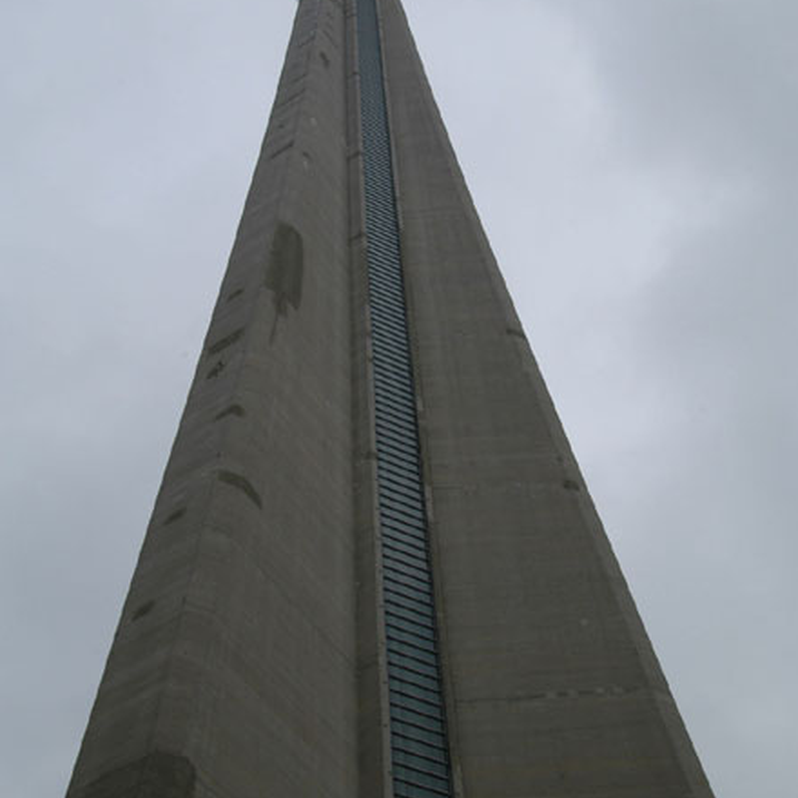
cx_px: 392
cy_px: 355
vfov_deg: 36.0
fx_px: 1226
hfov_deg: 36.1
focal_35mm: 47
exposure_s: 1/350
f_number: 10
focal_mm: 24
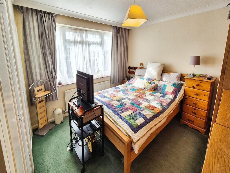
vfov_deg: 90.0
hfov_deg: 106.2
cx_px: 115
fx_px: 86
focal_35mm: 13
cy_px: 86
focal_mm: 2.2
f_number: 2.2
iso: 50
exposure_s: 1/218
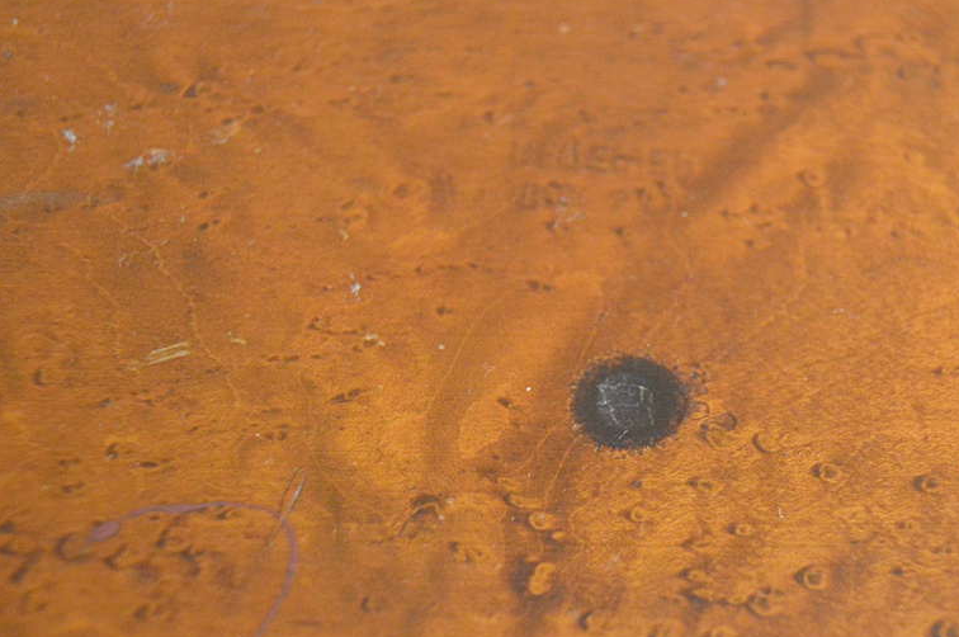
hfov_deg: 42.6
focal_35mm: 46
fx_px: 1215
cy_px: 345
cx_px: 632
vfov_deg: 29.4
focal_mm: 23
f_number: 3.8
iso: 3200
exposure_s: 1/50
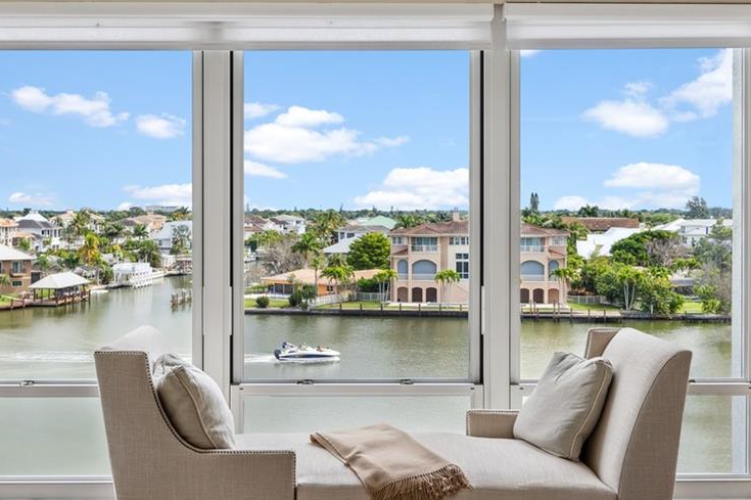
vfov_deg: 29.2
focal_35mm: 46
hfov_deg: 42.8
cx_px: 358
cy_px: 234
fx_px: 959
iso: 400
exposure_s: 1/125
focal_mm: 22
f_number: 9
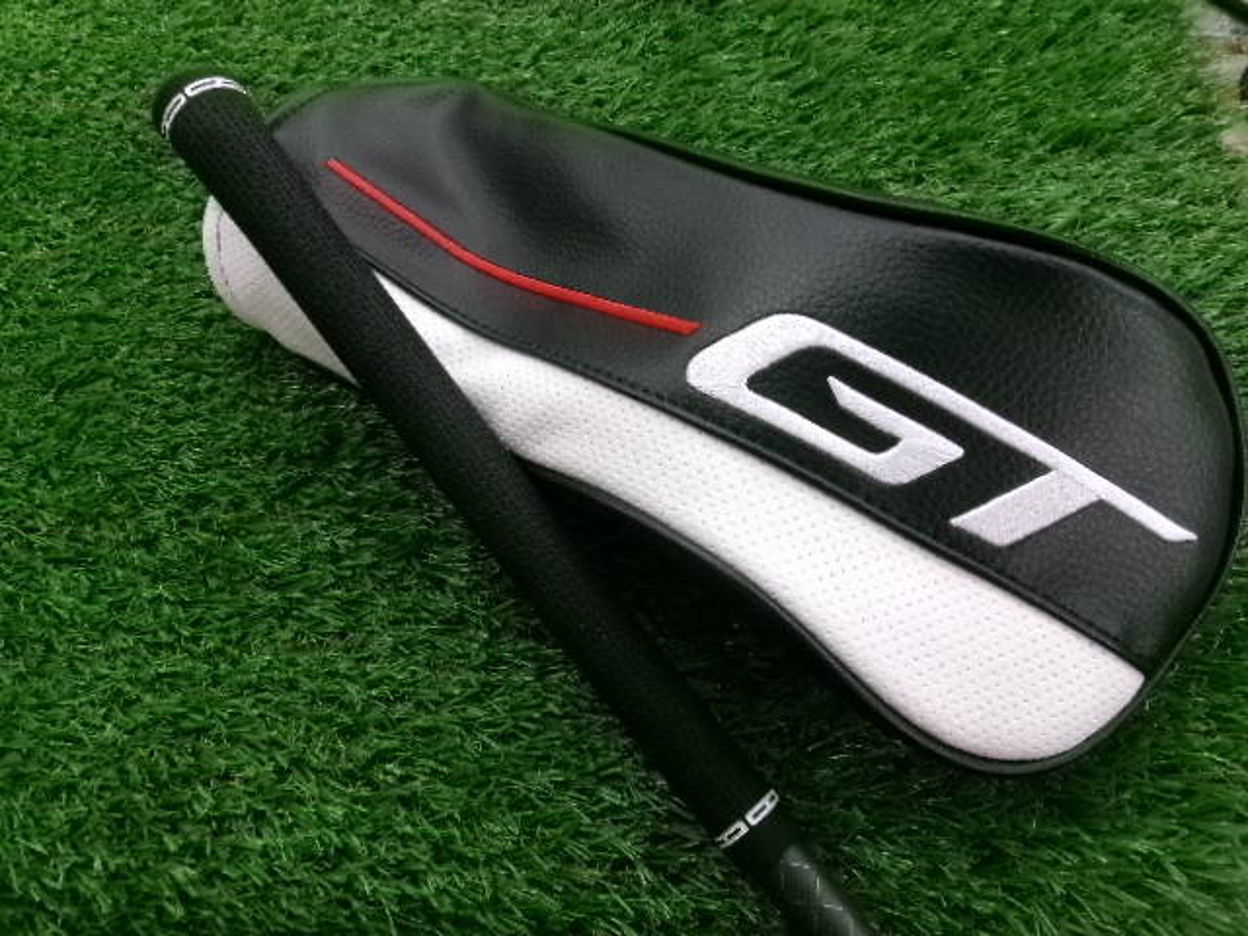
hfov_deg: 63.4
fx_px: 1009
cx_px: 624
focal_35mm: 28
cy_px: 468
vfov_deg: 49.7
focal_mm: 5.1
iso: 800
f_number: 3.9
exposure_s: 1/70
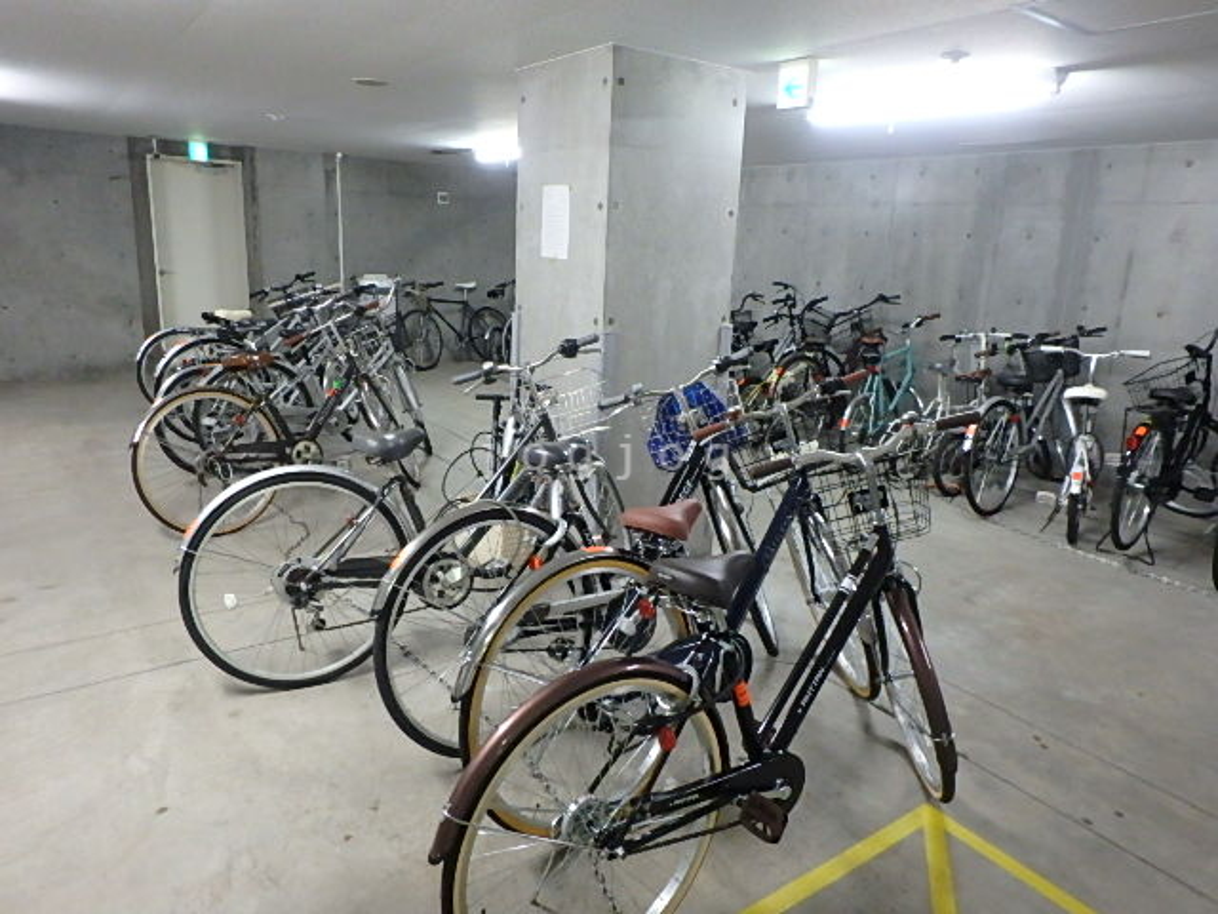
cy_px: 457
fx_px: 809
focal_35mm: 23
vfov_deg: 58.9
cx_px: 609
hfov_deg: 73.9
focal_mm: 4
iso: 800
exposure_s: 1/20
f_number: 3.8
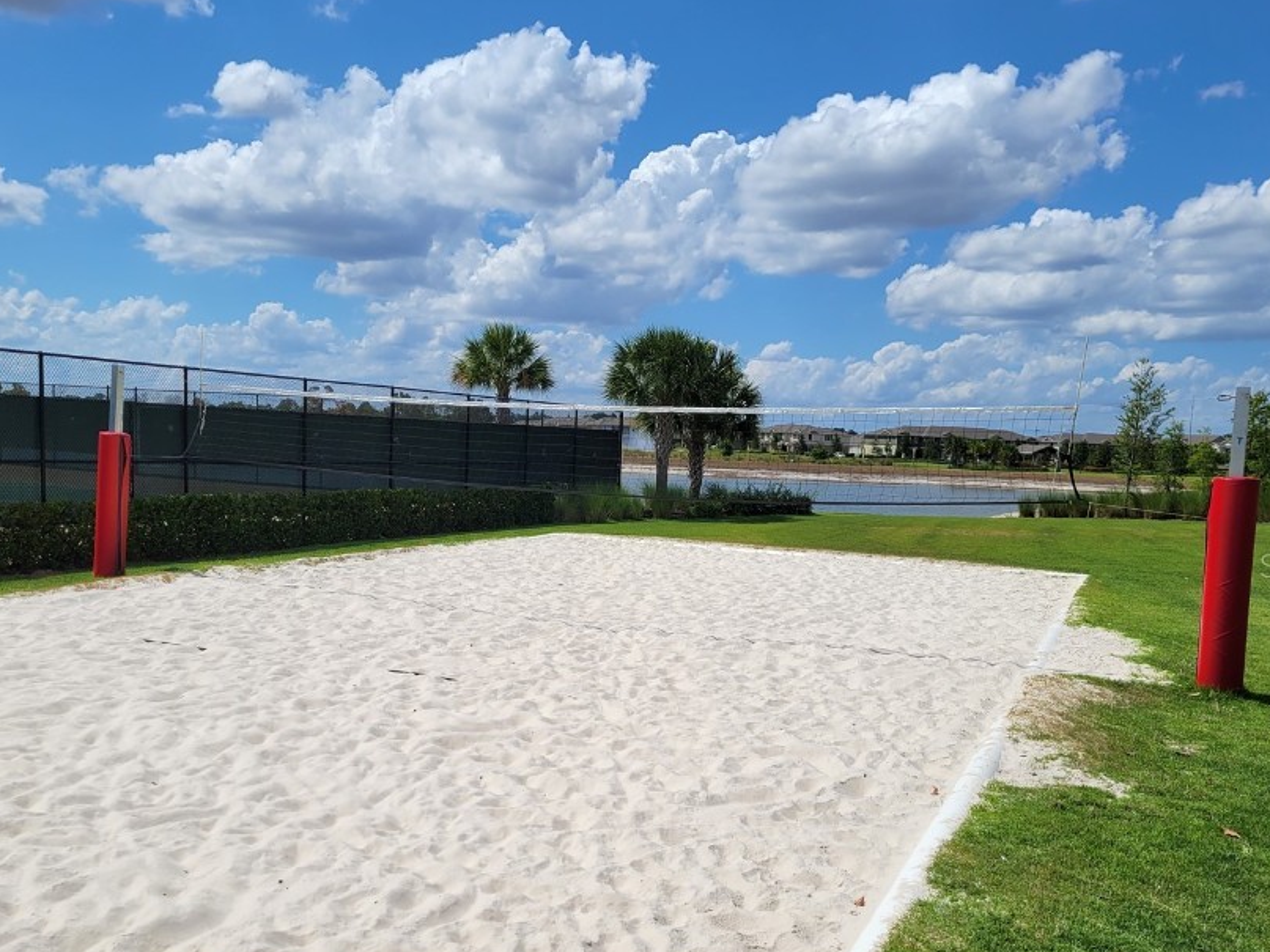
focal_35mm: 33
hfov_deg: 55.3
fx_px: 1211
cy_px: 565
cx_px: 603
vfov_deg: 42.8
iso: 40
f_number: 1.8
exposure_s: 1/6563
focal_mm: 5.4
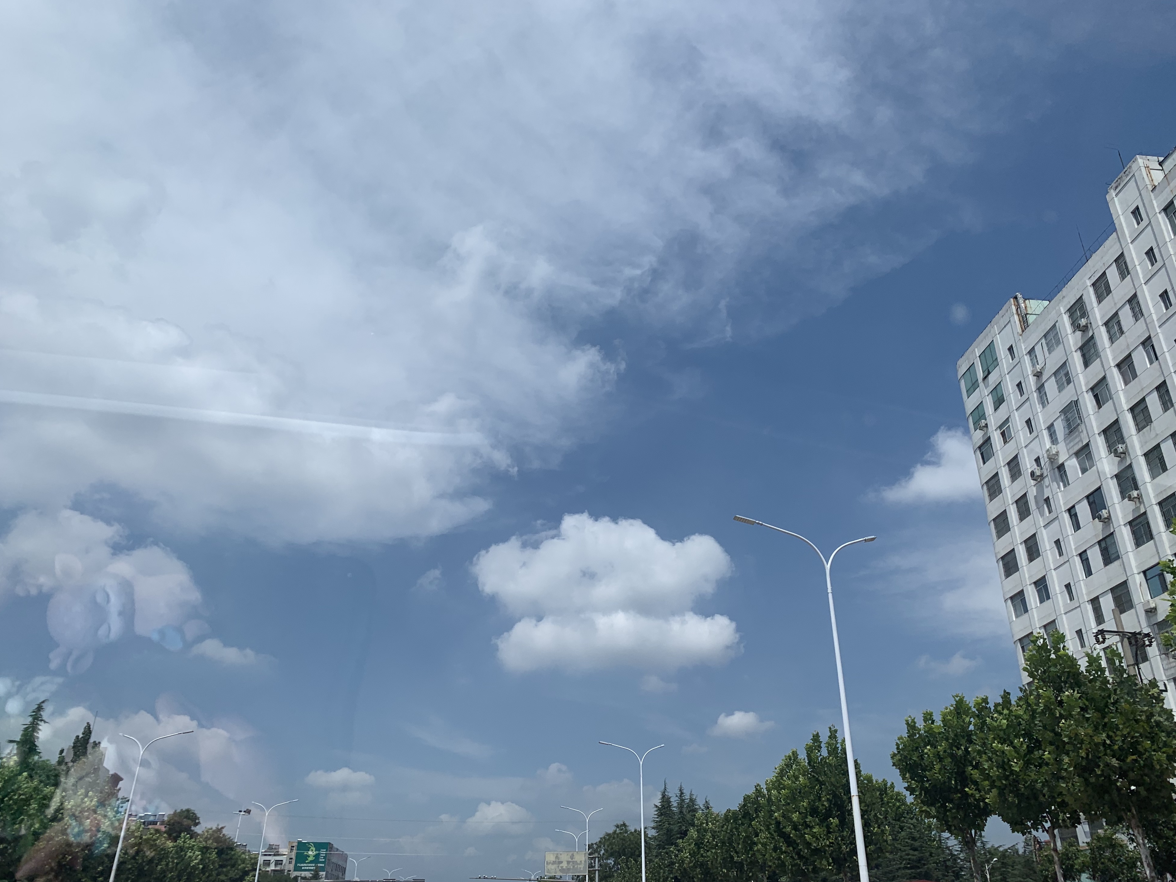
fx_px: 917
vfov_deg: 51.3
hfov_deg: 65.3
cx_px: 589
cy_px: 433
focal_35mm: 27
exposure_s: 1/3650
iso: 25
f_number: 1.8
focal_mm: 4.25
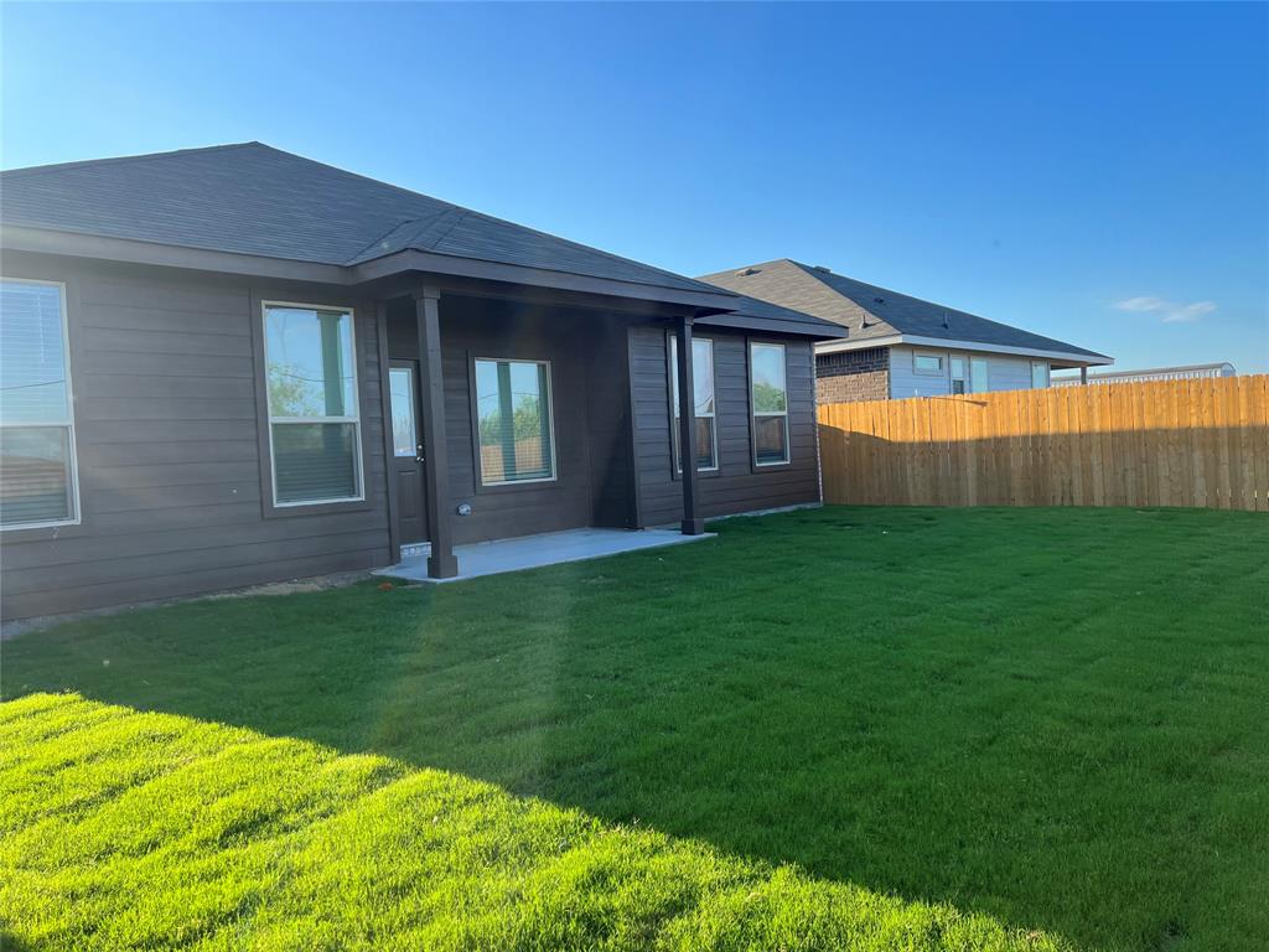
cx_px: 634
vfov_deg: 53.1
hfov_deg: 67.3
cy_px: 476
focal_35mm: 26
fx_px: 953
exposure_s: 1/1326
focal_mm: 5.7
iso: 50
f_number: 1.5
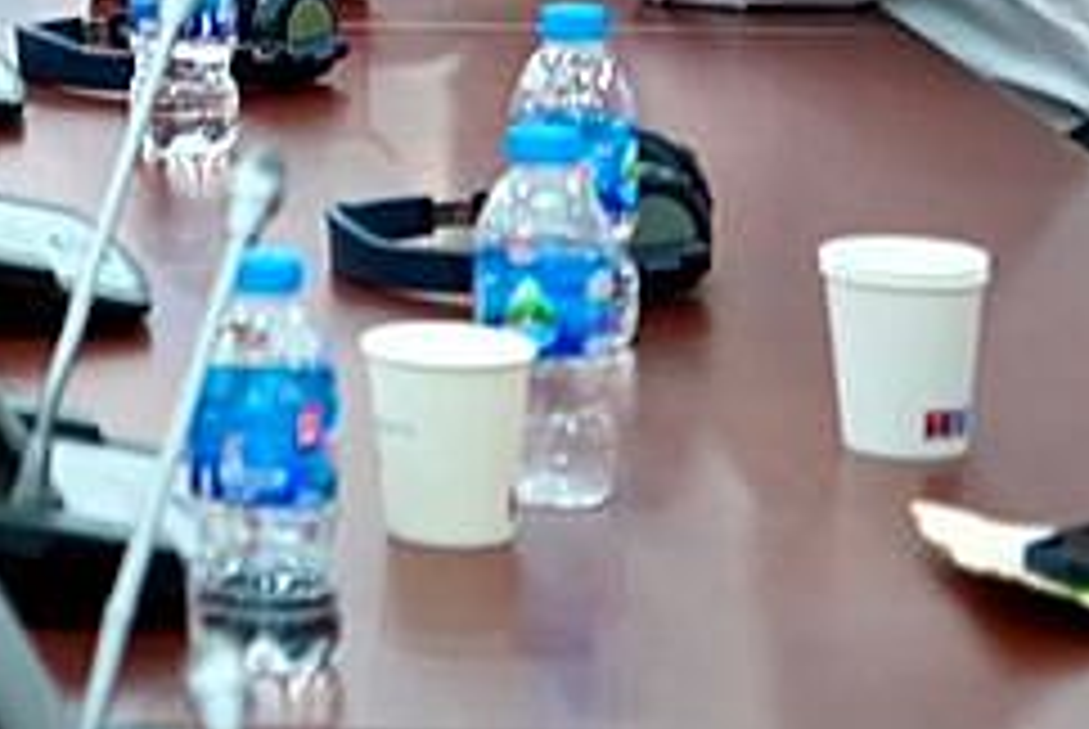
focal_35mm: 198
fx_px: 5997
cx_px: -1485
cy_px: -954
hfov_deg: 9.3
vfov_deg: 6.6
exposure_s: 1/40
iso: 640
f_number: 4.5
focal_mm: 40
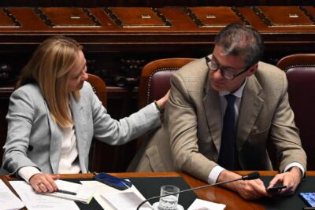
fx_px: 3501
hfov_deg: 5.2
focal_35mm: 400
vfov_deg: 3.4
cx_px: 158
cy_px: 105
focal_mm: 400
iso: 6400
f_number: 5.6
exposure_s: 1/200
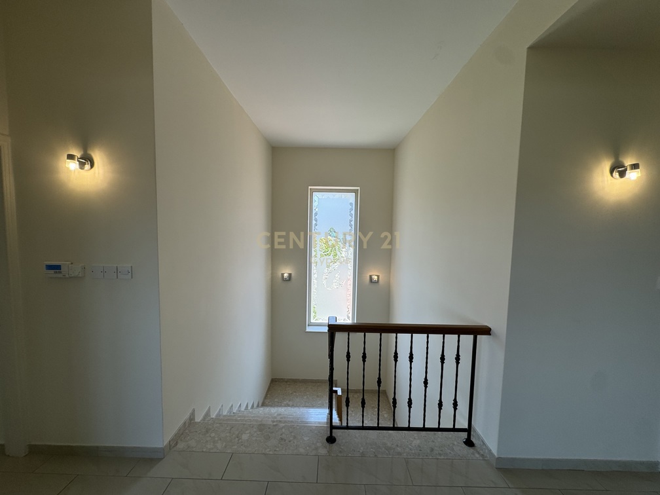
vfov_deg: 85.7
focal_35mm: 14
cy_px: 248
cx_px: 330
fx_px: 267
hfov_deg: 102.1
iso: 40
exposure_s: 1/187
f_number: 2.2
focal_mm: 2.22
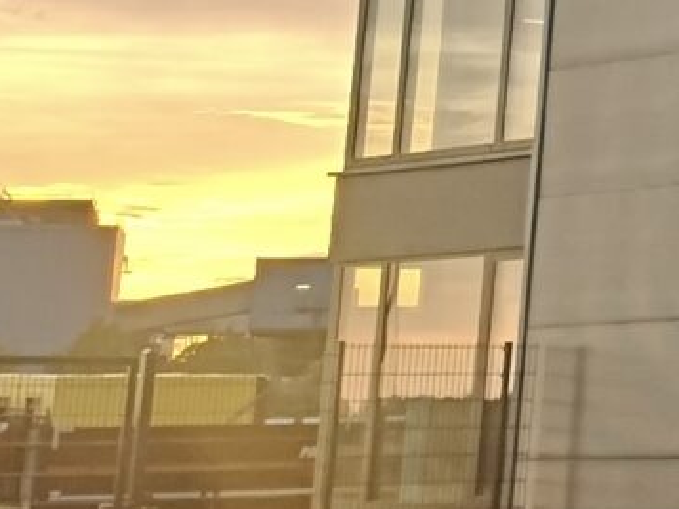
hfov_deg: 8.7
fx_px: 3805
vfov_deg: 7.4
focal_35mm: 194
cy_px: -442
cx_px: 1932
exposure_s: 1/100
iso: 64
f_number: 1.8
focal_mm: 5.58
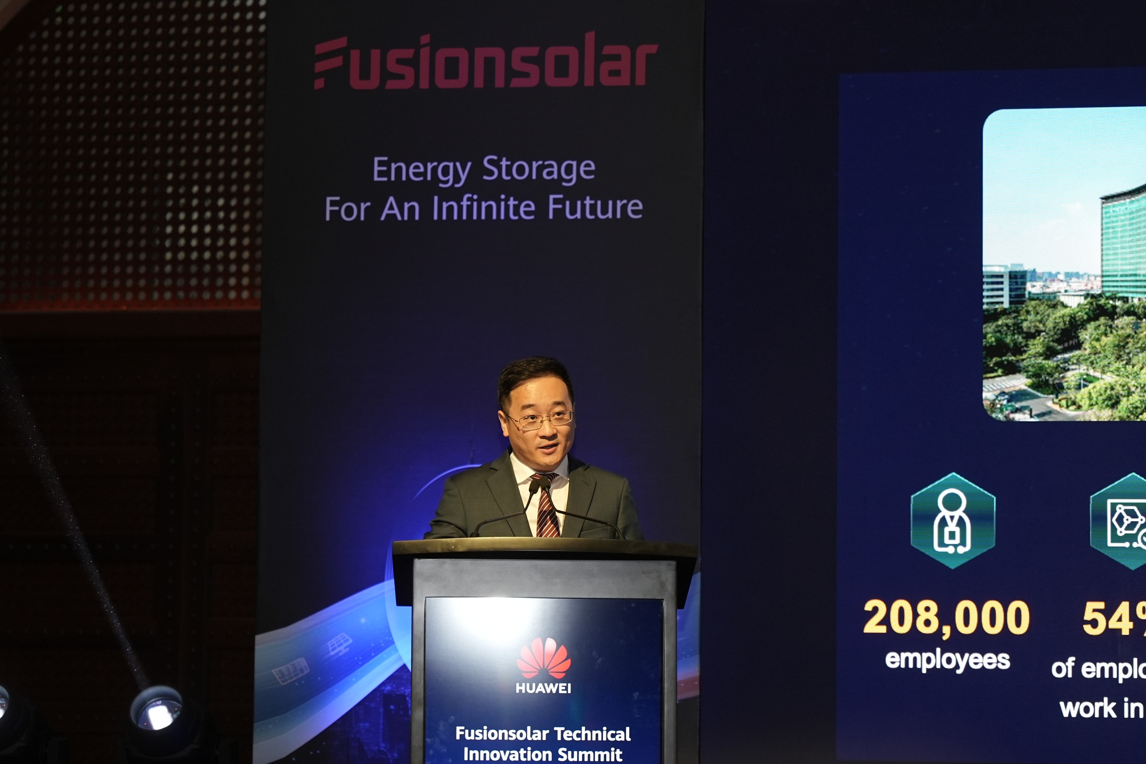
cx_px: 573
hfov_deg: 19.5
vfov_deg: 13.0
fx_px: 3342
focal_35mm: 105
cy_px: 382
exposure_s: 1/160
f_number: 2.8
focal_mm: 70
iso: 1000
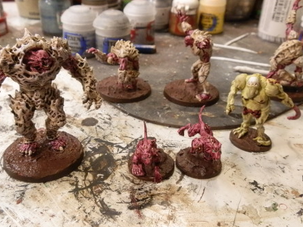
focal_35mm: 34
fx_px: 298
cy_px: 112
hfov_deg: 53.9
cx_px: 144
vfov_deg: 41.8
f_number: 3.1
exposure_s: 1/80
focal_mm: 5
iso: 400
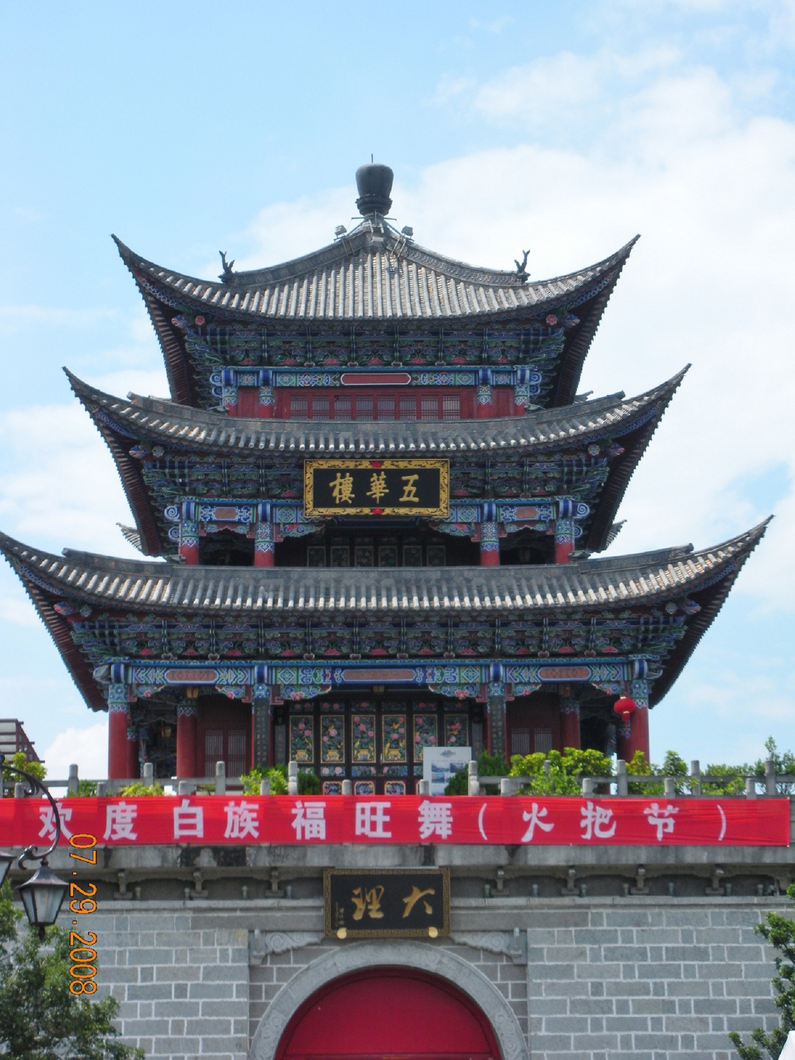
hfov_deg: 18.2
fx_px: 2480
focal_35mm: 81
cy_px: 530
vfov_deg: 24.1
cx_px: 398
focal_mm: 14.2
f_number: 4.8
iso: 64
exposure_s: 1/360
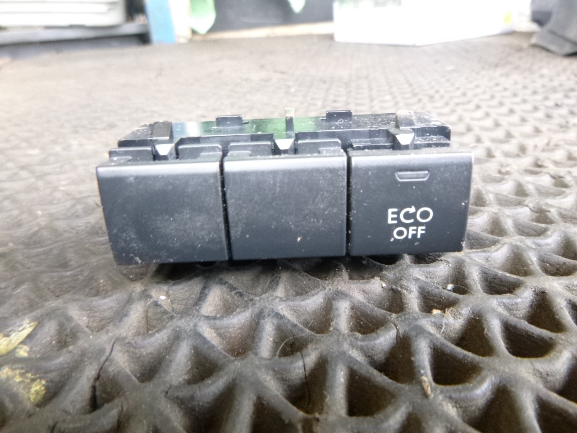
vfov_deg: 54.9
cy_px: 216
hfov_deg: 69.4
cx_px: 288
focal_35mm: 25
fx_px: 417
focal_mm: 4.5
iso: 400
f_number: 3.9
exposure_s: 1/5
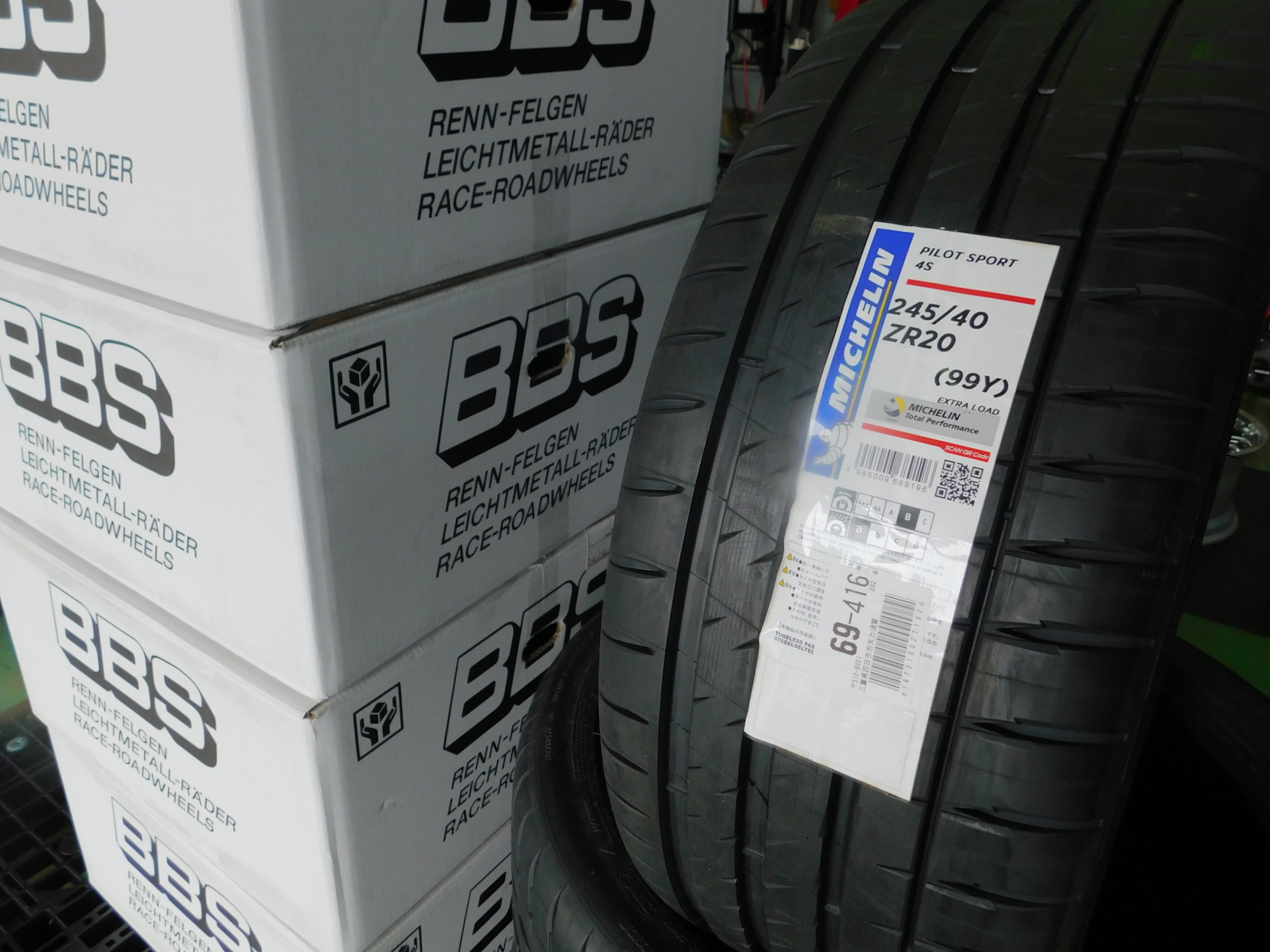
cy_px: 440
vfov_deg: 51.3
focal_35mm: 27
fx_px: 991
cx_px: 573
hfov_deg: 65.2
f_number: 3
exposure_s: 1/125
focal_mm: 4.1
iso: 125
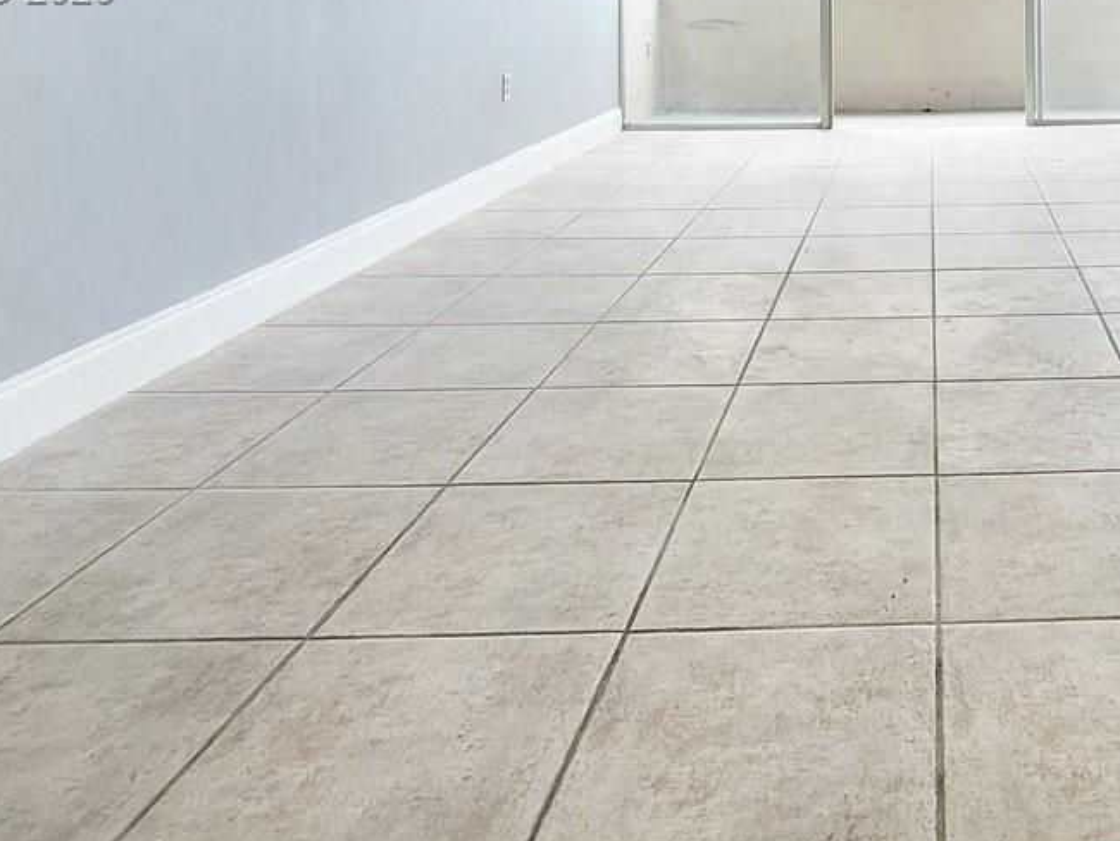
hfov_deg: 51.7
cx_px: 955
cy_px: -9
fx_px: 1036
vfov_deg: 38.9
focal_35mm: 32
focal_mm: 1.74
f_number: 2.2
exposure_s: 1/60
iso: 200
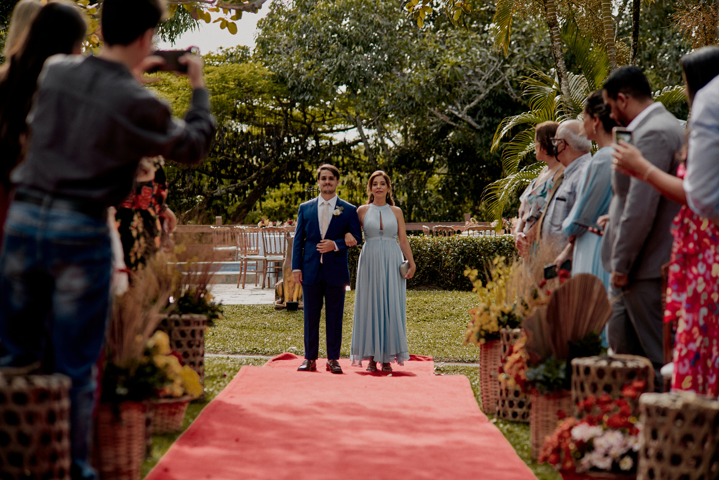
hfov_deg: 23.9
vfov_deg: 16.1
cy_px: 240
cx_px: 360
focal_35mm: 85
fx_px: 1698
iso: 100
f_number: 2.5
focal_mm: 85
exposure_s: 1/250
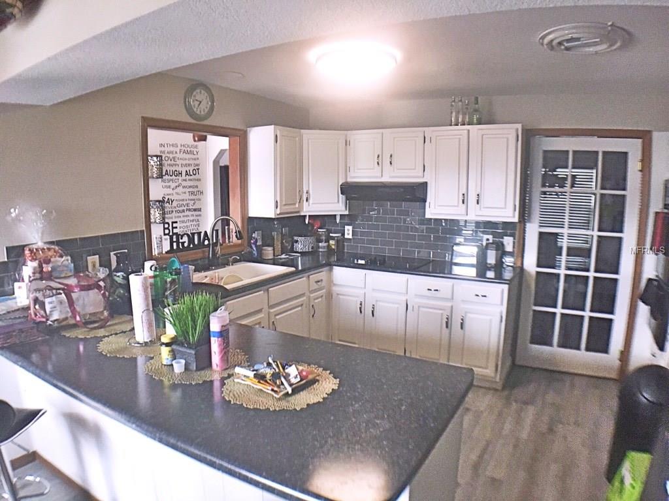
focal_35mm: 29
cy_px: 250
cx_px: 334
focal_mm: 4.15
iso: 125
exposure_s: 1/30
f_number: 2.2
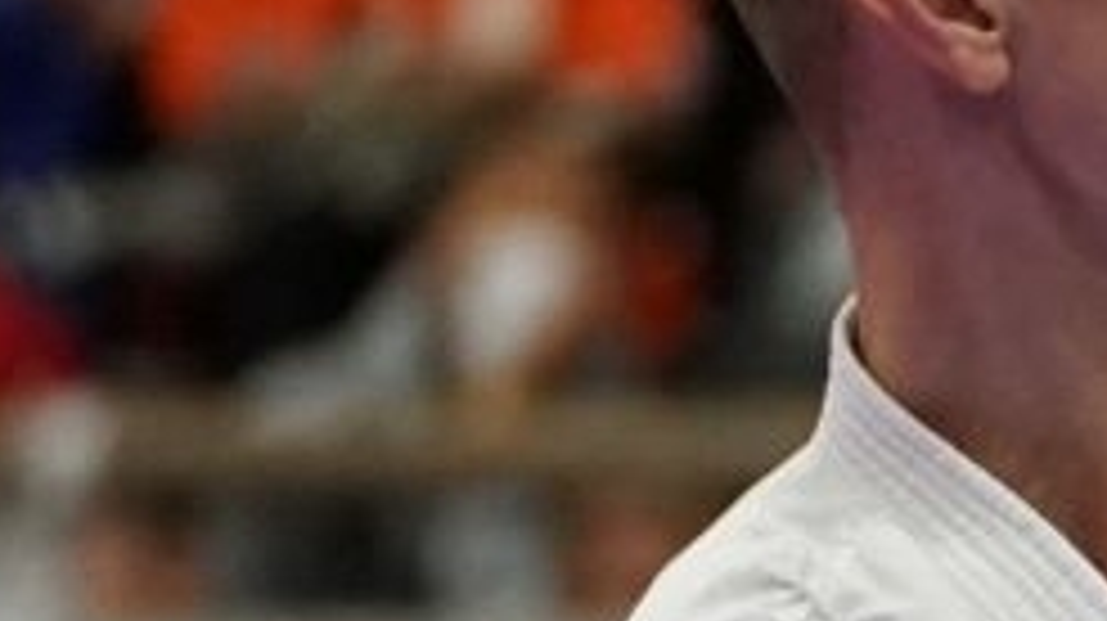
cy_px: 896
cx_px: 3308
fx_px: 33940
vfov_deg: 1.0
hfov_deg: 1.9
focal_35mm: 1157
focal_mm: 151
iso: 3200
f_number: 2.8
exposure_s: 1/1000
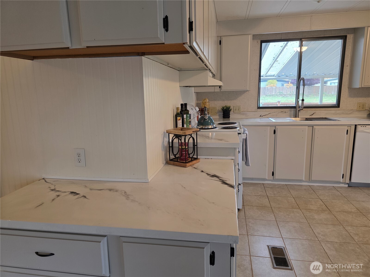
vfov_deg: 58.9
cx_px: 185
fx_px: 246
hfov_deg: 73.9
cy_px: 138
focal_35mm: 23
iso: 320
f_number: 1.7
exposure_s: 1/120
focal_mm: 6.3
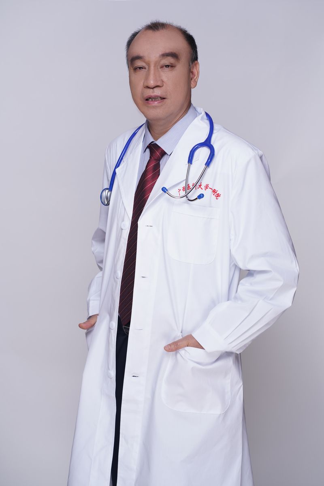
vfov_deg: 23.9
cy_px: 243
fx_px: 1147
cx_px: 162
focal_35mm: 85
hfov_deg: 16.1
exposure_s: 1/160
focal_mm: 85
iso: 100
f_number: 5.6
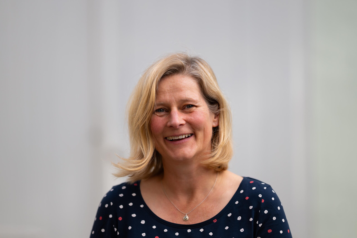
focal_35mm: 105
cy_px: 119
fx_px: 1041
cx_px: 178
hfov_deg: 19.5
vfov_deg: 13.0
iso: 100
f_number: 1.4
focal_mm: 105
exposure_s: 1/1600
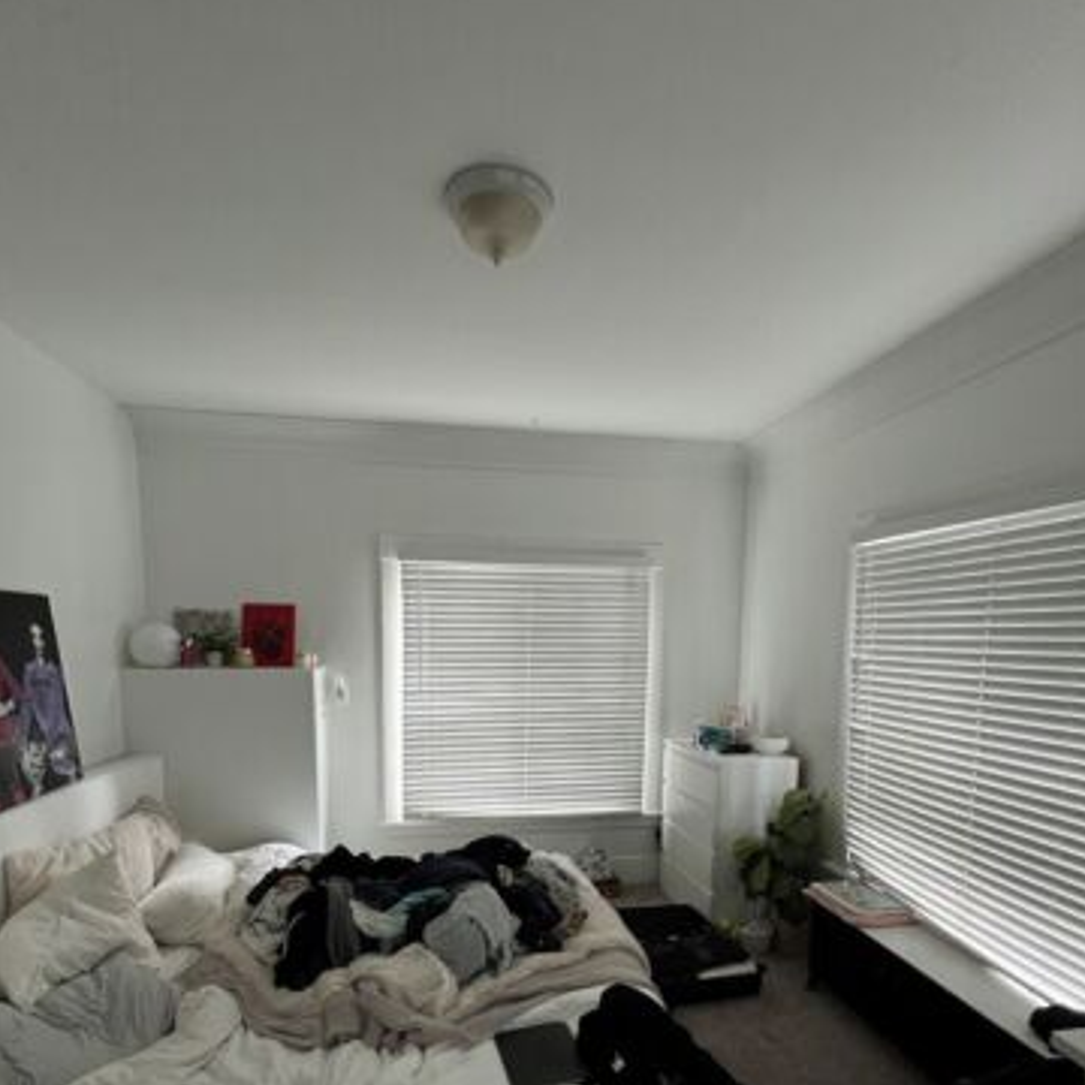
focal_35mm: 17
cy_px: 710
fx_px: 603
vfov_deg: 81.6
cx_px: 542
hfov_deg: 84.0
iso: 400
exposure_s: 1/60
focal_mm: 1.57
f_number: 1.8
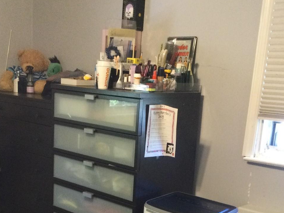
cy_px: 220
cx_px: 105
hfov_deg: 29.3
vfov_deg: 21.4
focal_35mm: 66
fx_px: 541
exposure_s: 1/24
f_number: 2.4
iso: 200
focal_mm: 3.3
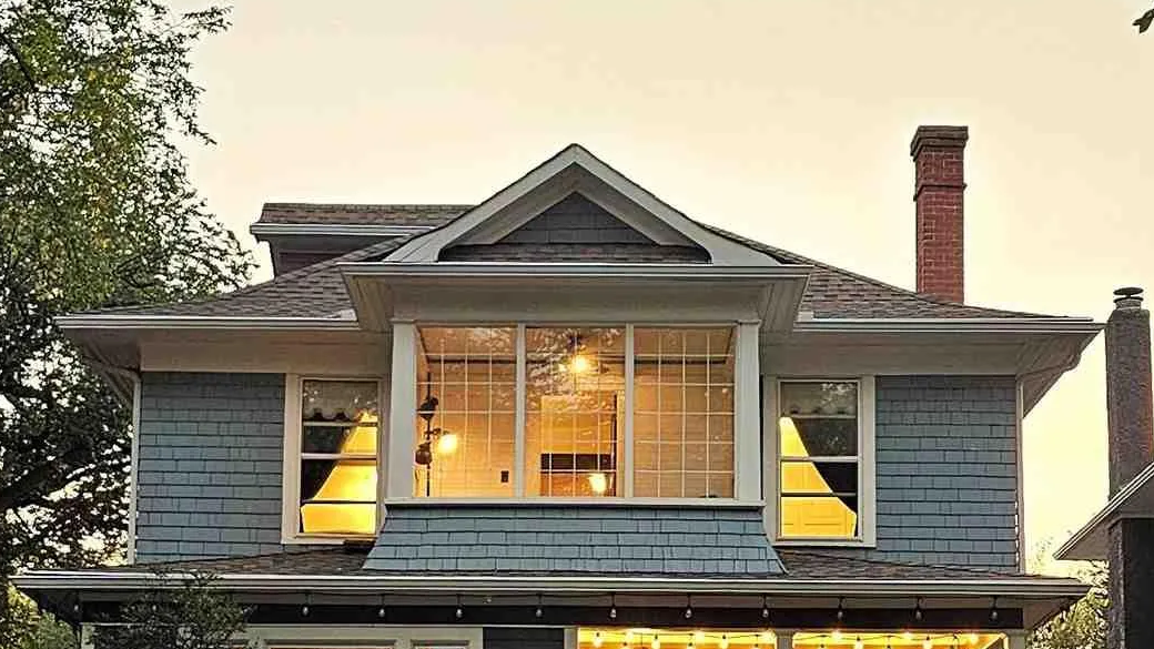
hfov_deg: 28.6
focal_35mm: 74
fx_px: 2264
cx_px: 509
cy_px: 621
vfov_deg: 16.0
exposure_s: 1/120
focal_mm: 6.3
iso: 400
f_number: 1.7
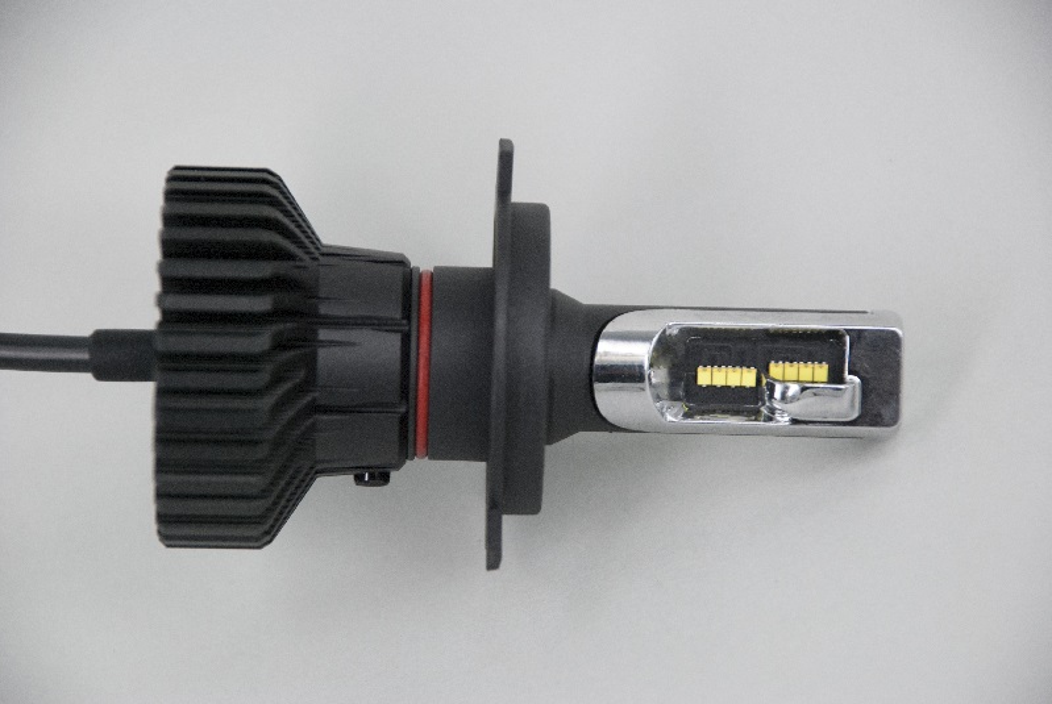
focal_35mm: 202
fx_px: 5925
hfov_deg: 10.1
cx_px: 526
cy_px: 352
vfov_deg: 6.8
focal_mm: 135
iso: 320
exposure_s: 1/160
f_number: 5.6
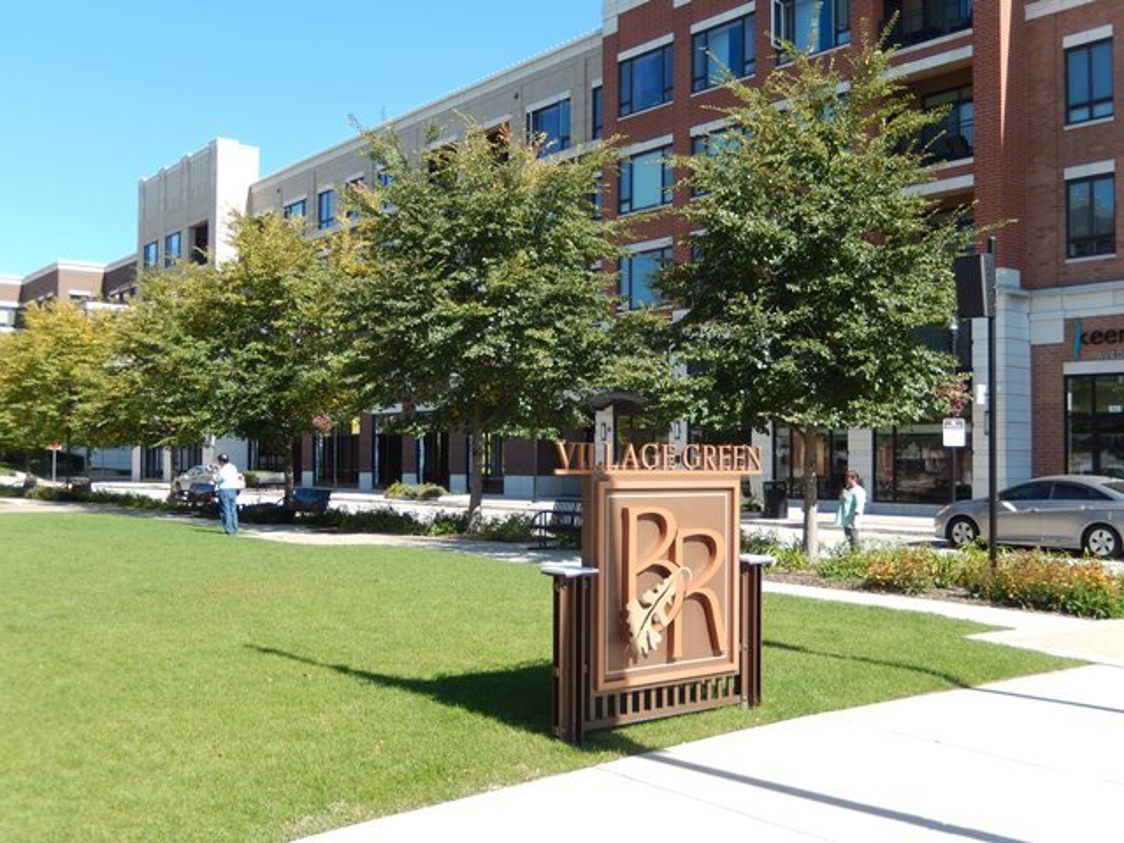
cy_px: 422
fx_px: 1169
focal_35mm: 36
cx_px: 562
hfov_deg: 51.4
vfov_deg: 39.7
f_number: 4
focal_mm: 6.5
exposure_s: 1/500
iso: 125
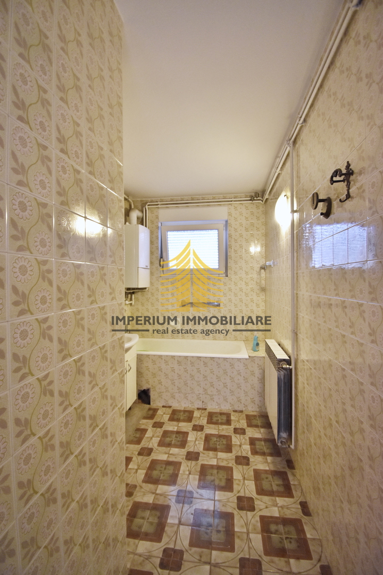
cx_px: 192
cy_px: 288
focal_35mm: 15
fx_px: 239
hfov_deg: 77.3
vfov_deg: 100.4
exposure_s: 1/15
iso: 1250
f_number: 4.5
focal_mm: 10
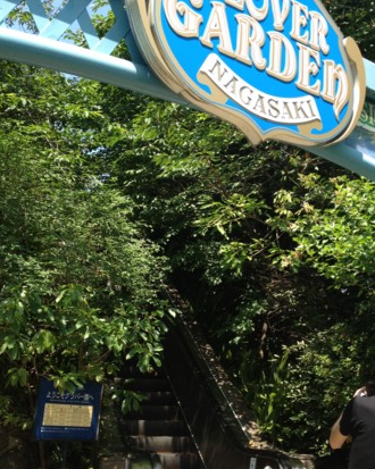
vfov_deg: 35.3
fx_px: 736
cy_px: 261
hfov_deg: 28.5
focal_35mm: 53
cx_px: 225
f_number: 2.4
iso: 64
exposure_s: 1/546
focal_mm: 4.28
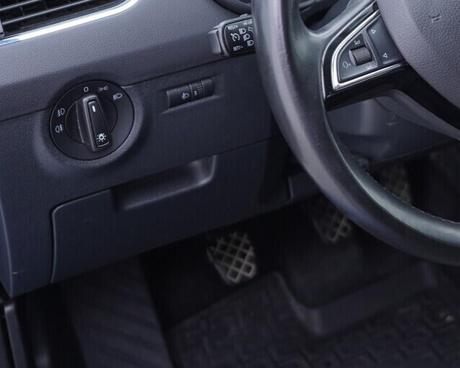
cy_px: 58
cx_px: 466
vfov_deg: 19.9
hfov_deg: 23.9
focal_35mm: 76
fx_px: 1035
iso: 250
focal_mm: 24
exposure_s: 1/40
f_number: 2.8
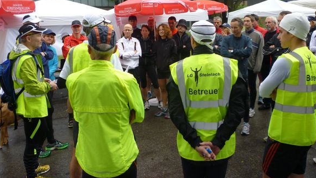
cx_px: 161
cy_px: 49
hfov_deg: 56.6
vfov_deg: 33.2
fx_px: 293
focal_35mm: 35
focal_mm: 5.2
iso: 160
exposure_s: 1/80
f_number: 3.3
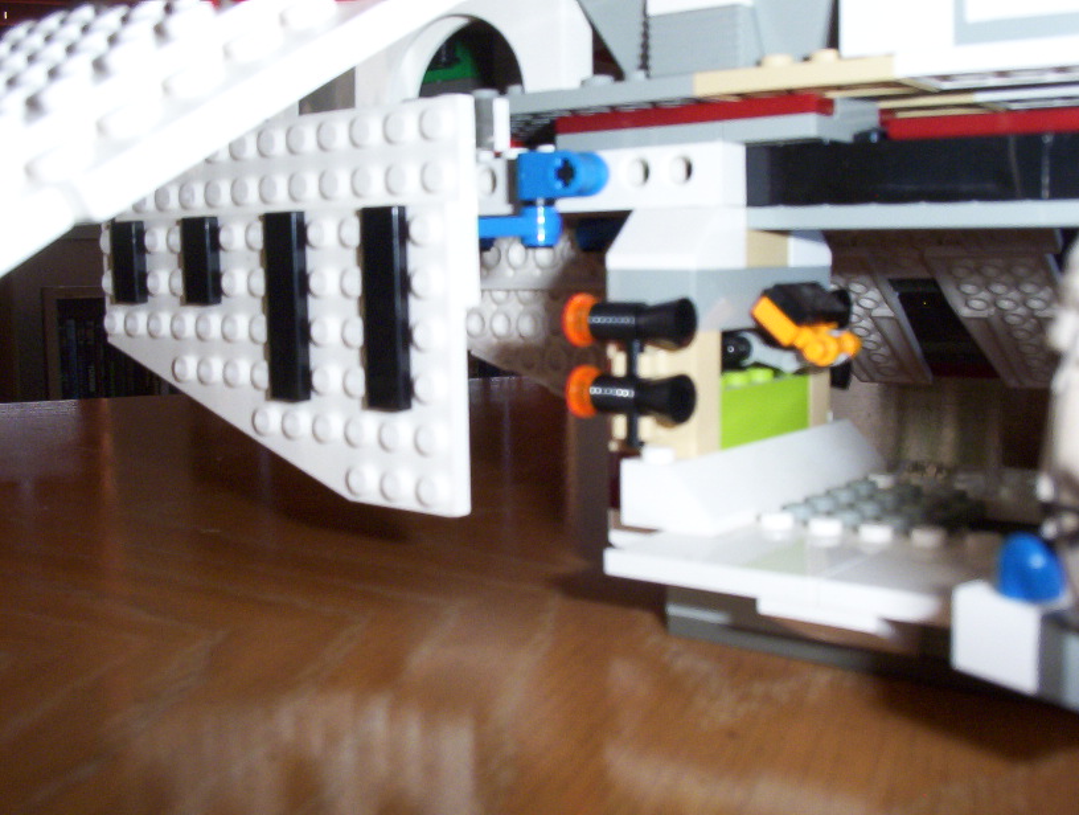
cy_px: 408
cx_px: 540
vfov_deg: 37.0
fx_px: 1219
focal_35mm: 39
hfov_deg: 47.8
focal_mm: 6
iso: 140
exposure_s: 1/30
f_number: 4.5
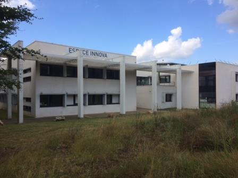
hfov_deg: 61.7
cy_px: 89
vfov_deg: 48.2
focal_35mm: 29
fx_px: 199
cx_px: 119
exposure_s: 1/1282
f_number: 2.2
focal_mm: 4.15
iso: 32
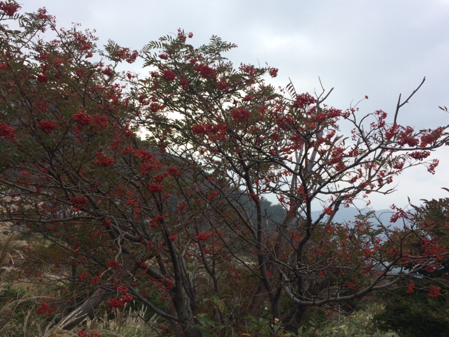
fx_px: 441
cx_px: 214
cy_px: 153
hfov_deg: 54.0
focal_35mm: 34
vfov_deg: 41.7
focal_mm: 4.12
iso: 32
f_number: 2.2
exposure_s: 1/1244
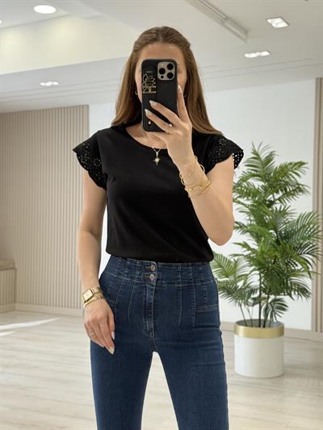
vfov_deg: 39.6
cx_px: 162
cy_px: 215
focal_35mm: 48
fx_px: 597
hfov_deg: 30.3
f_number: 1.78
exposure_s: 1/184
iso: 64
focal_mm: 6.76
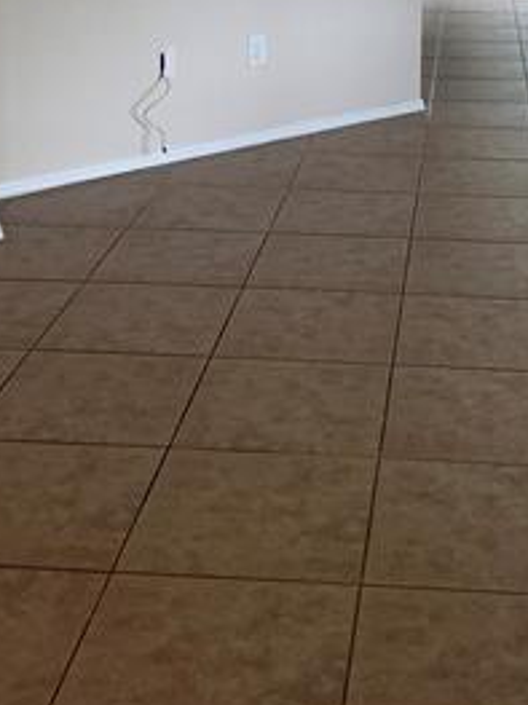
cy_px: -40
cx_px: 389
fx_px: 1303
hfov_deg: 22.7
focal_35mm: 64
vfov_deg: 28.0
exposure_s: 1/60
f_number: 1.8
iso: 50
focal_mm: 3
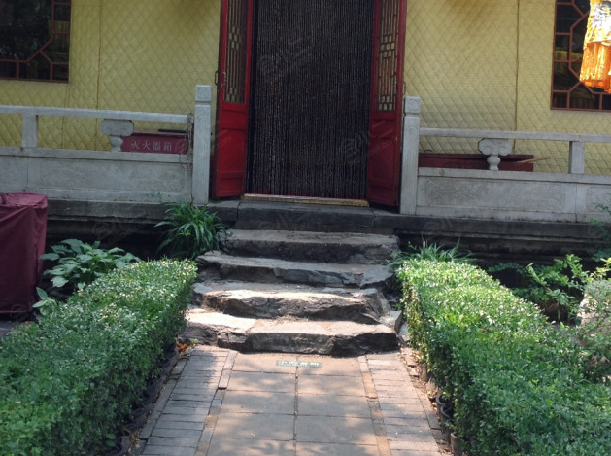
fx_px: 1004
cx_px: 329
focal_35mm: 57
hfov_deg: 33.8
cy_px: 143
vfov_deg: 25.4
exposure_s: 1/145
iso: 50
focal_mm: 4.28
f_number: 2.4
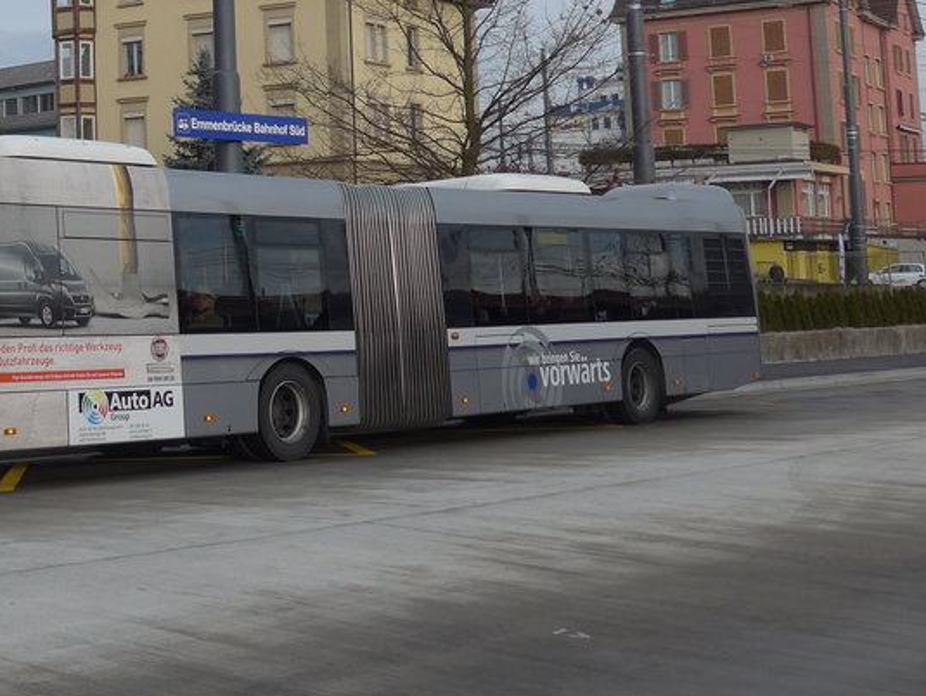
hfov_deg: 27.6
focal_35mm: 65
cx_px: -57
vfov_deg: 22.1
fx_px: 1740
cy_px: 71
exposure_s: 1/400
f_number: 2.8
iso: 80
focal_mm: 6
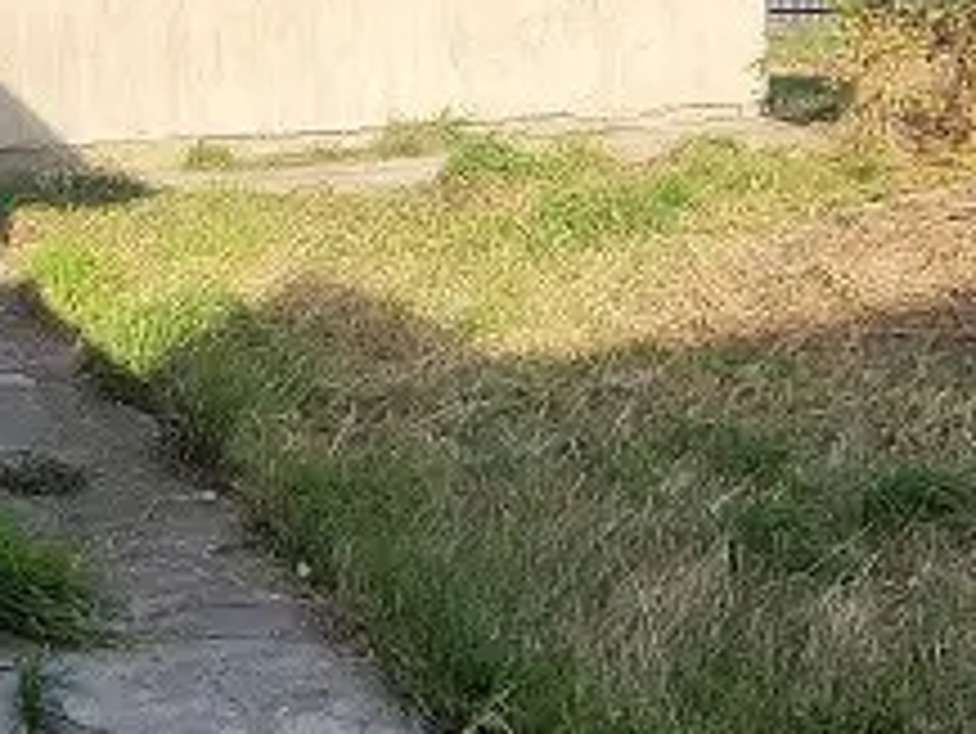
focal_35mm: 60
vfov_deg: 23.8
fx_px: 1693
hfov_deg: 32.0
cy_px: 81
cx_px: 355
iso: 32
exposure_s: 1/529
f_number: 2.2
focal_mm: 1.74
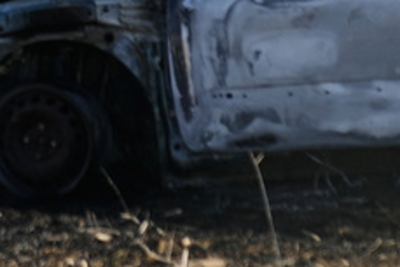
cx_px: -300
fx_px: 3035
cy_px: -202
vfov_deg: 5.0
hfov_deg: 7.3
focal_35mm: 273
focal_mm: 61
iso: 320
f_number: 2.8
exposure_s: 1/3200
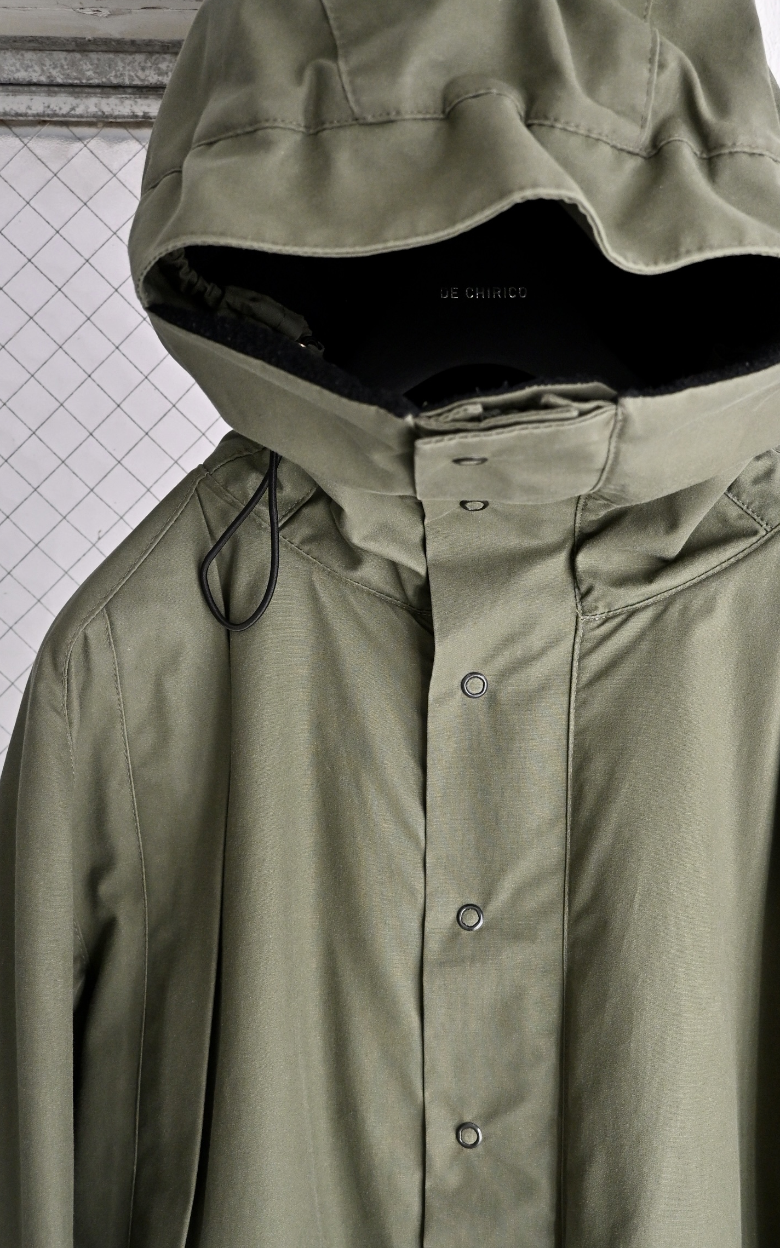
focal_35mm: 30
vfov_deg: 62.7
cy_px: 556
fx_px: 1021
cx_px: 495
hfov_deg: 41.5
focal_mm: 16
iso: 640
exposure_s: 1/60
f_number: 4
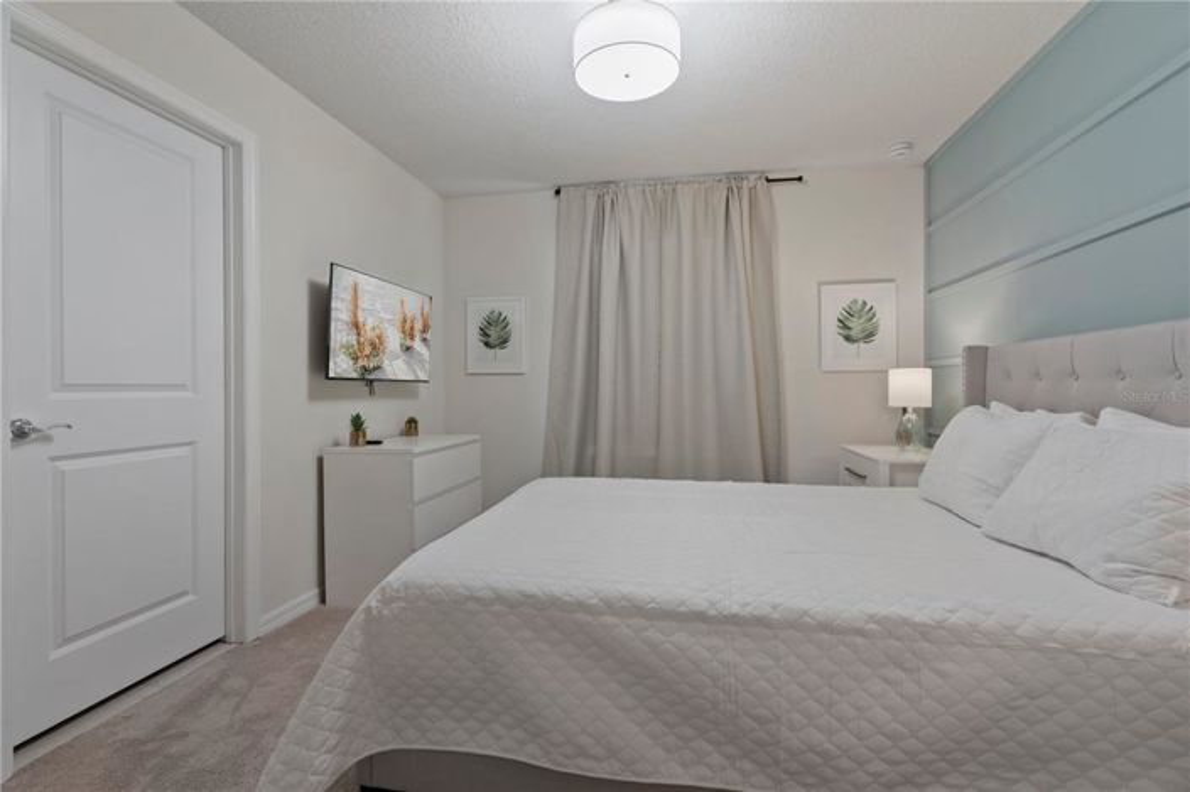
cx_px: 595
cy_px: 396
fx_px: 529
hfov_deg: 96.8
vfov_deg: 73.7
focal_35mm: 16
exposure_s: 1/2
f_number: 8
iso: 500
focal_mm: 16
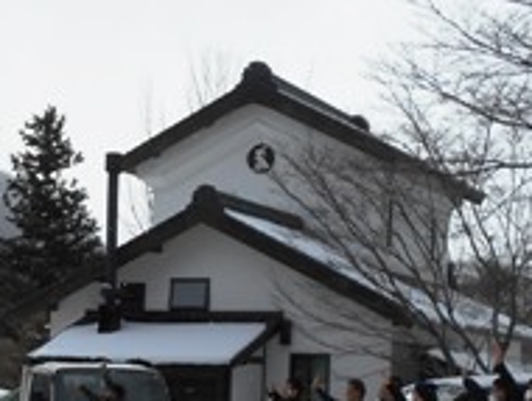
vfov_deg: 17.8
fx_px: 1231
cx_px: 45
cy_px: 446
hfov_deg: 23.7
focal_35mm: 80
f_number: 3.6
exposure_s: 1/1250
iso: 80
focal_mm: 5.8
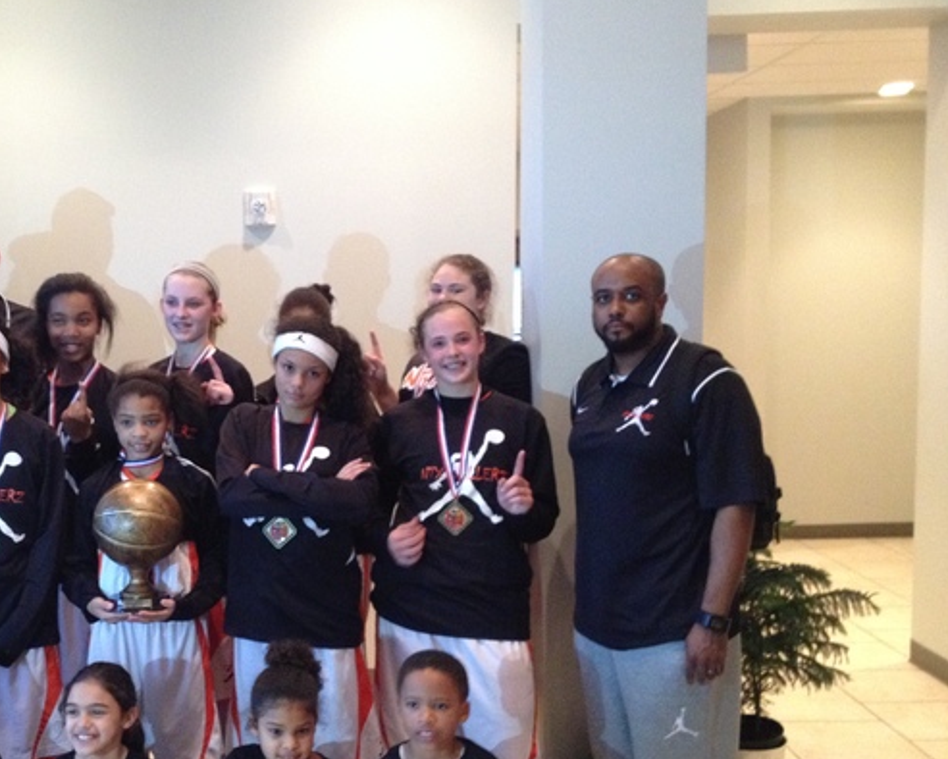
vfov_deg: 30.2
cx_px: 256
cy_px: 449
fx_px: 1403
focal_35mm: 50
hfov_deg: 36.6
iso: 400
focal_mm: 4.28
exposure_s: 1/15
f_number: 2.4
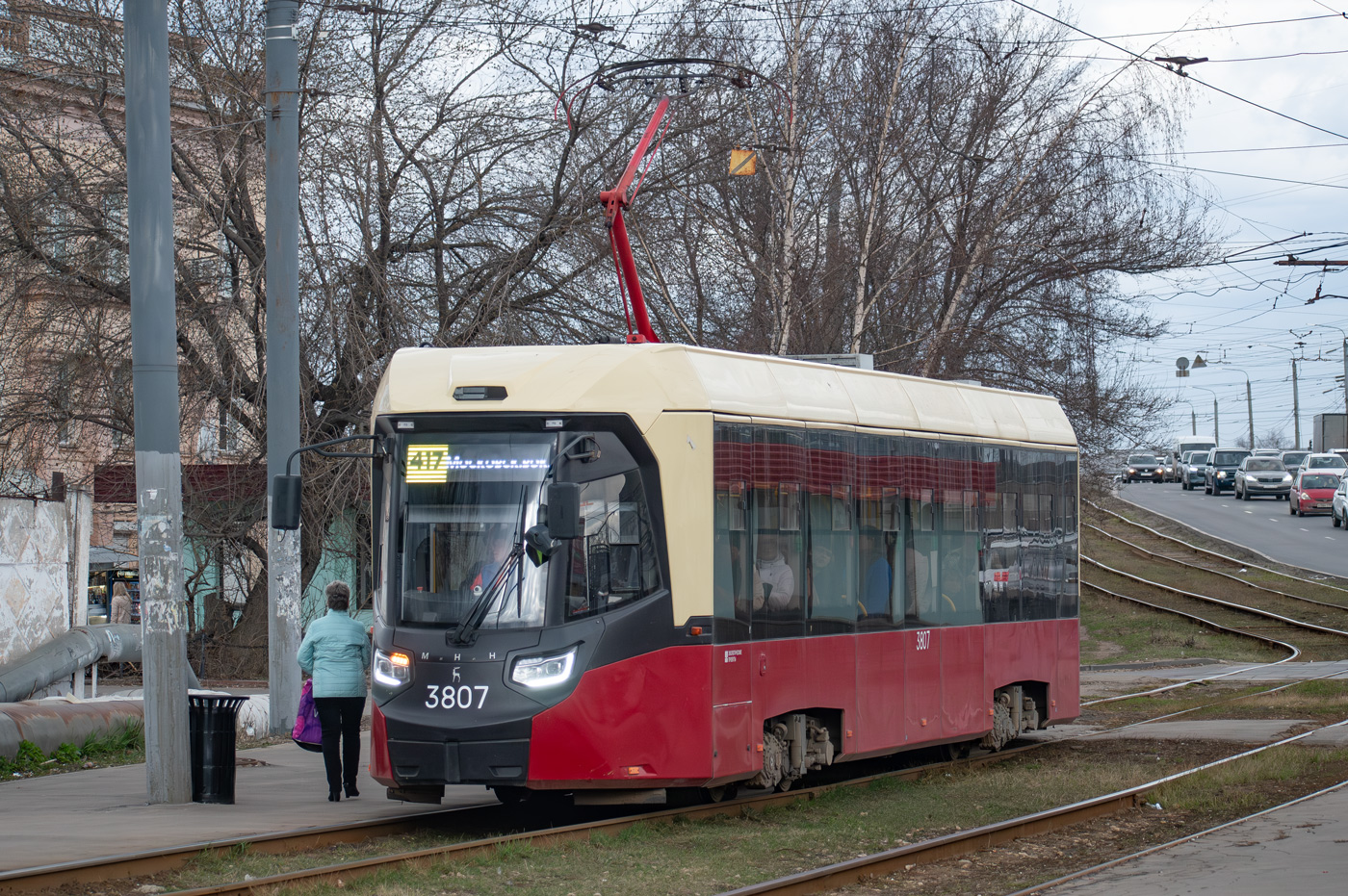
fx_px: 3928
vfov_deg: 13.0
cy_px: 448
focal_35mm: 105
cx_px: 674
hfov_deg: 19.5
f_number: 4.5
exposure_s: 1/500
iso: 1400
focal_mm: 70
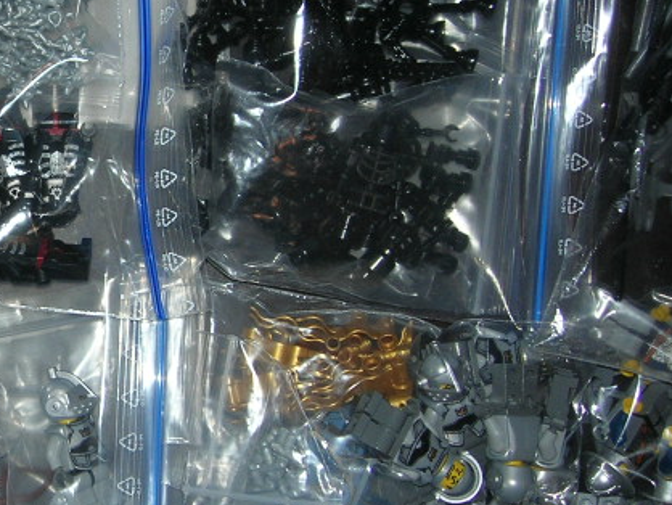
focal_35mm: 93
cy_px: 232
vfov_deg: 15.9
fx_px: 1806
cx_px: -61
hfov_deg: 20.2
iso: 64
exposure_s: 1/60.1
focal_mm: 7.8
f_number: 2.8
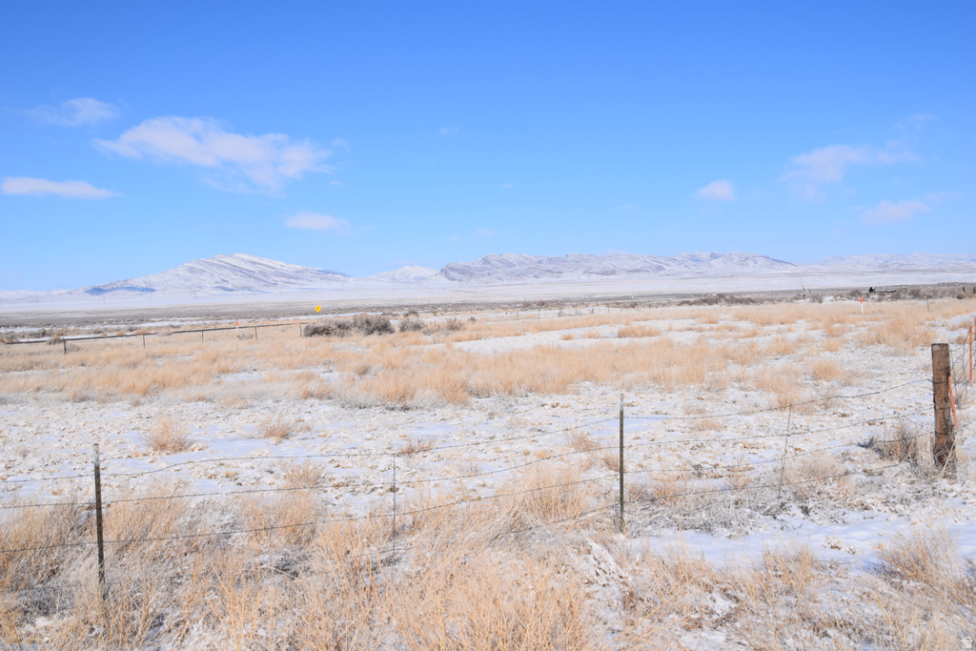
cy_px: 326
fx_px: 895
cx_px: 488
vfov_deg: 40.0
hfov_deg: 57.2
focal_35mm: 33
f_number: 10
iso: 200
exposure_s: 1/800
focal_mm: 22
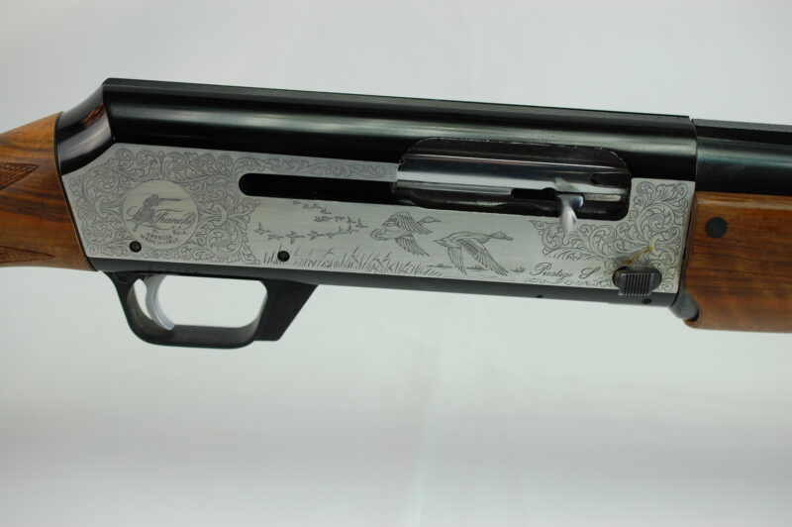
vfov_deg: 22.6
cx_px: 396
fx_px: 1319
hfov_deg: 33.4
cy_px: 264
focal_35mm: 60
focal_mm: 40
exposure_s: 1/80
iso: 400
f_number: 4.5
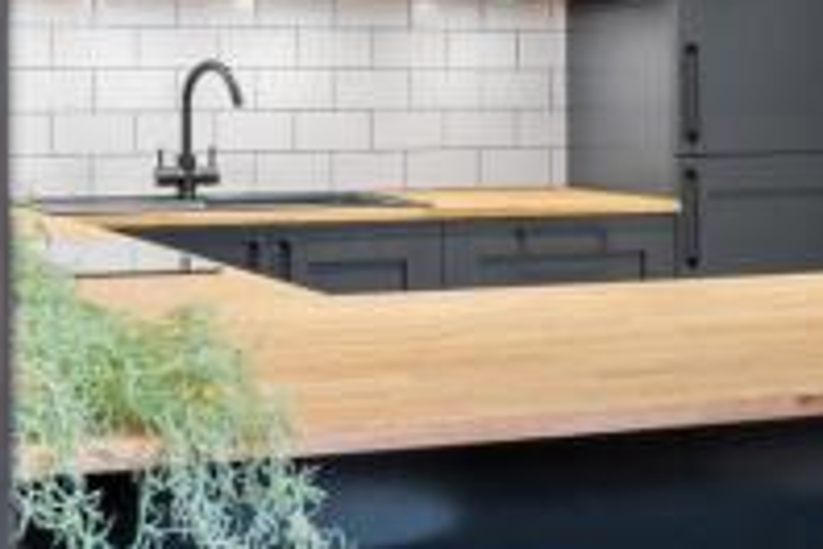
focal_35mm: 84
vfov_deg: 16.1
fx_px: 1920
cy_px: 110
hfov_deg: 24.2
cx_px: 466
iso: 250
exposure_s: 1.3
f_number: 9
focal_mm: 35
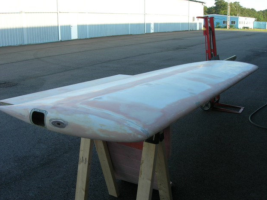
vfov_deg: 36.8
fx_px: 301
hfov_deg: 47.9
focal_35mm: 39
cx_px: 132
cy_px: 102
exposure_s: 1/100
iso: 64
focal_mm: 7.8
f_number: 4.8
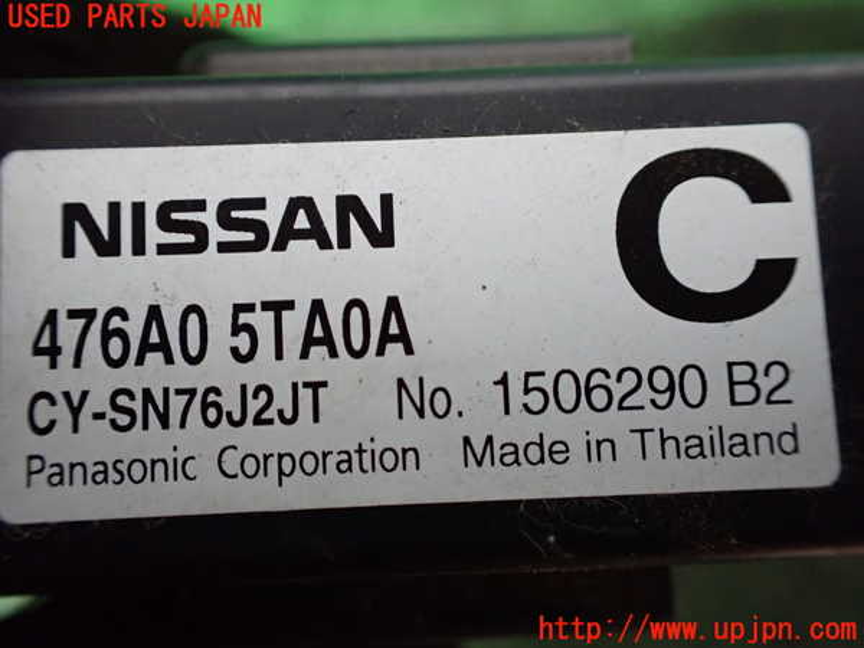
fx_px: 749
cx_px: 432
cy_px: 324
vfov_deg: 46.8
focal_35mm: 30
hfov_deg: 60.0
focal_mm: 5.4
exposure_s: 1/125
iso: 800
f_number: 2.3
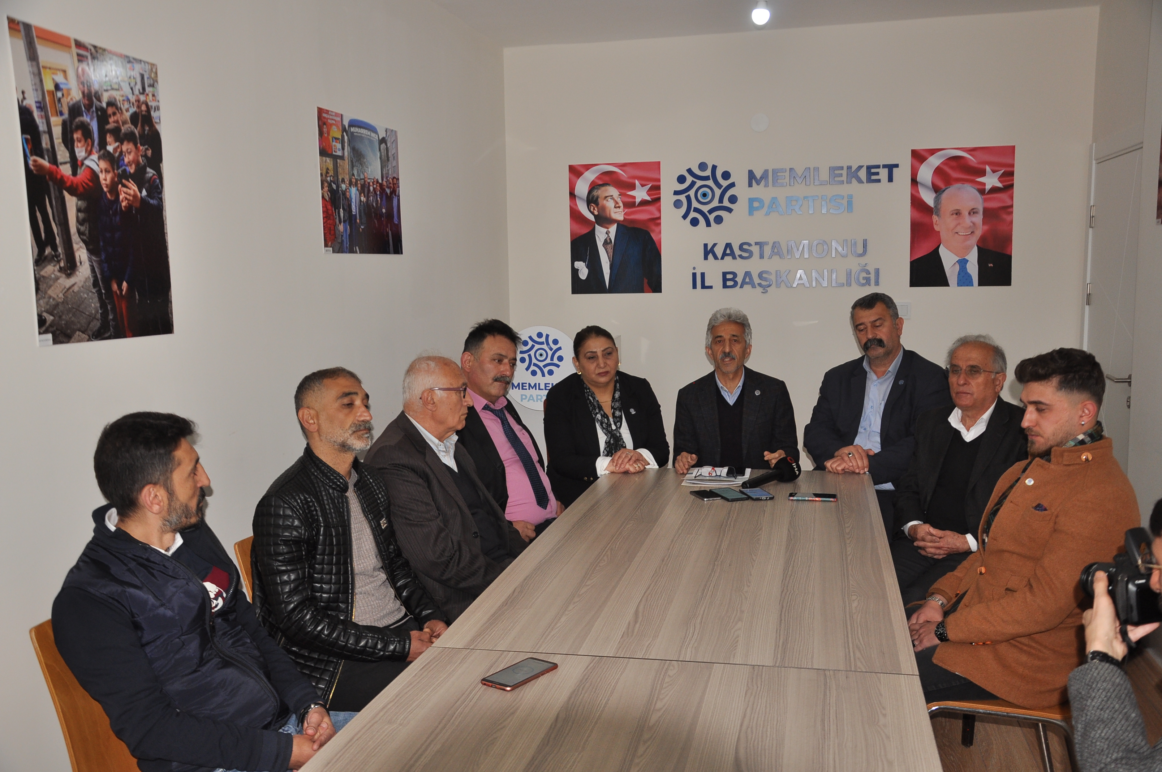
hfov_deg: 59.6
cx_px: 581
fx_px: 1016
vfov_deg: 41.6
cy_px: 386
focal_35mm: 32
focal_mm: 21
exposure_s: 1/60
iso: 400
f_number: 3.8
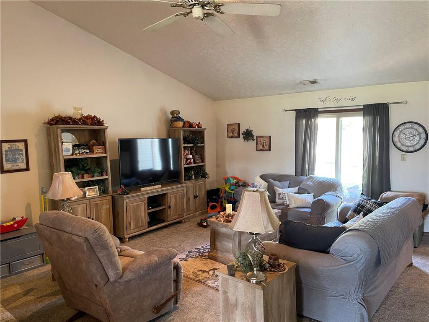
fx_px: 322
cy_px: 161
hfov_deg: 67.3
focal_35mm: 26
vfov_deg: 53.1
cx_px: 214
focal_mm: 5.1
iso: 400
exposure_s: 1/60
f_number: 1.6
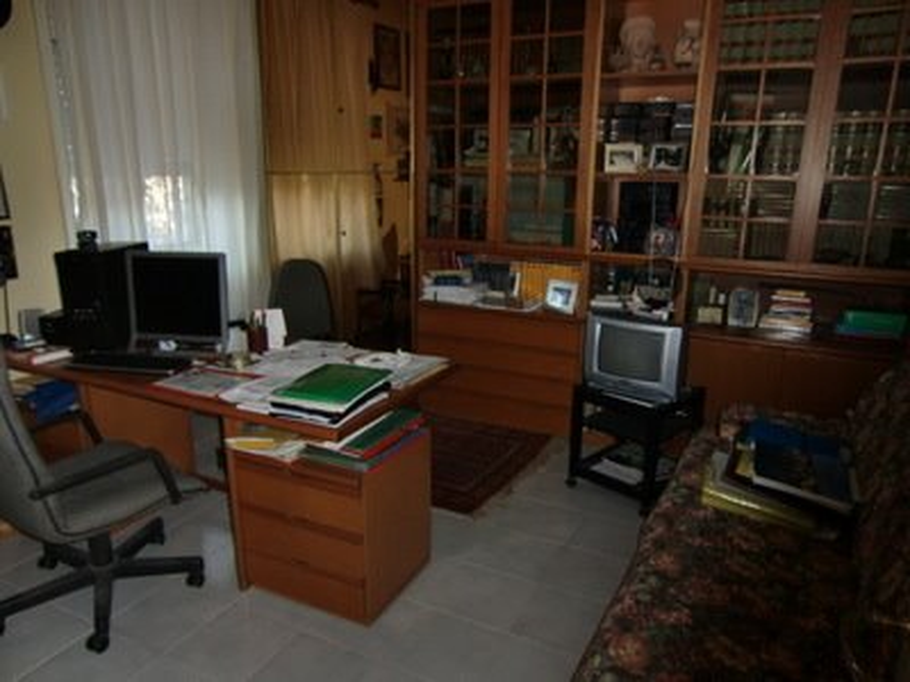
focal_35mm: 24
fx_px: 631
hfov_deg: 71.6
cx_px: 455
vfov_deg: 56.8
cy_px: 341
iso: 125
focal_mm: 4.3
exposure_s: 1/20
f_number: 3.2
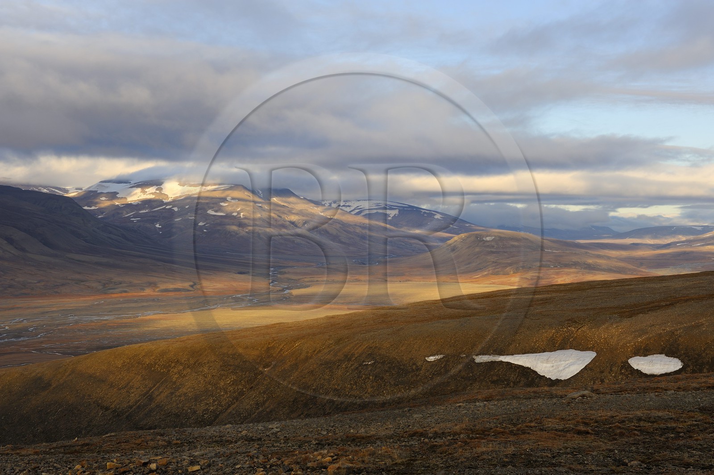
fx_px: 1030
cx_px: 357
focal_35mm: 52
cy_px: 238
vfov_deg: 25.9
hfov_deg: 38.2
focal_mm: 52
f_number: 9
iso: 200
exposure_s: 1/160
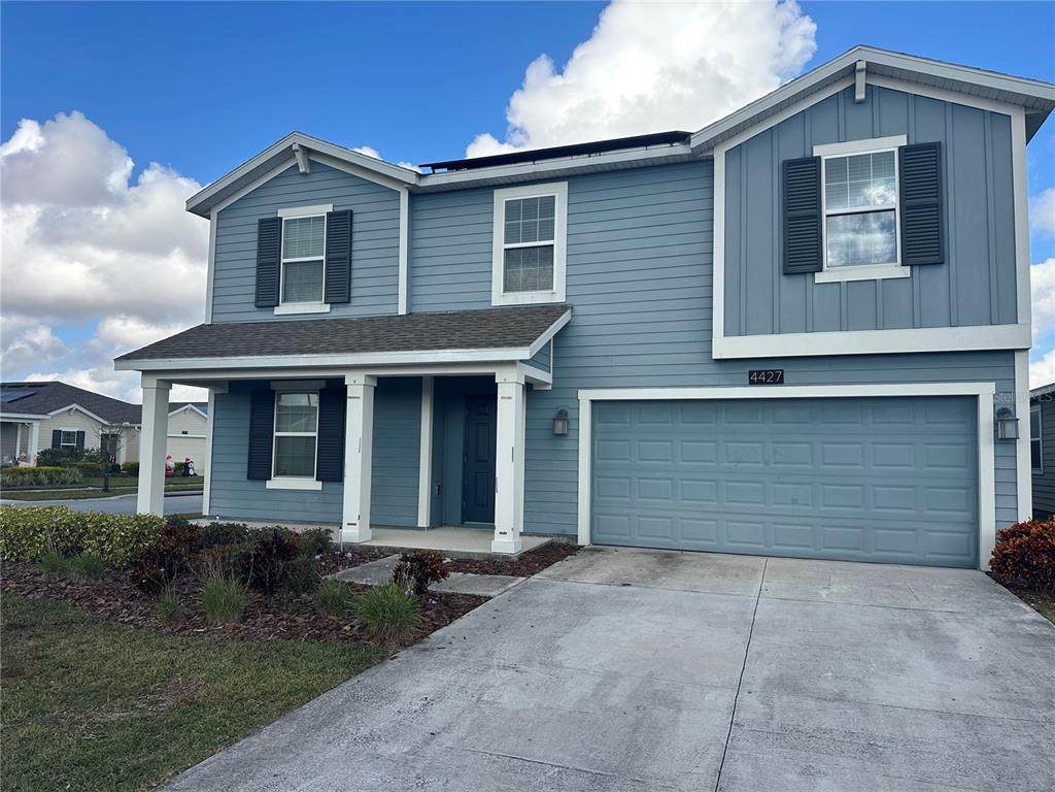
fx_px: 731
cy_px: 396
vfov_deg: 56.8
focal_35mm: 24
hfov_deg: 71.6
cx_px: 528
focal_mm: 6.86
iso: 80
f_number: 1.78
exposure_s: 1/2732
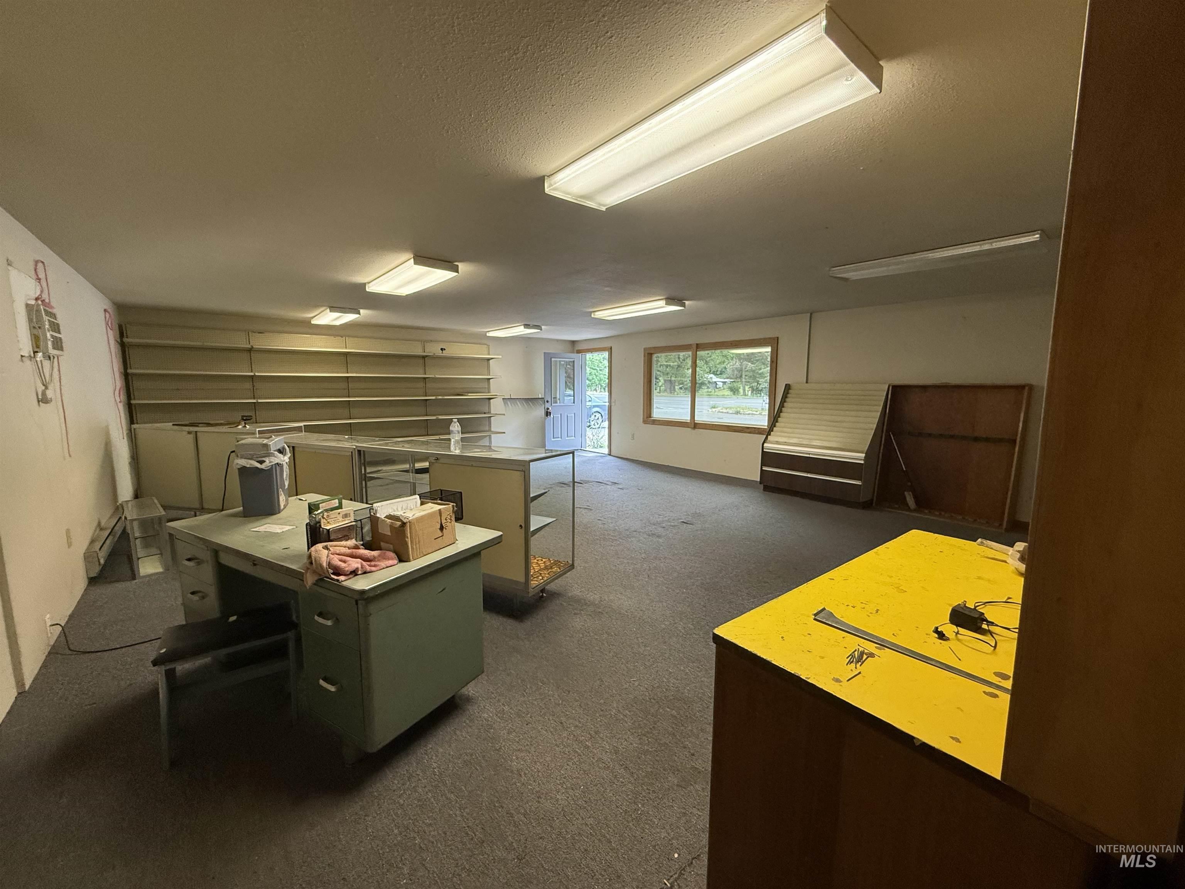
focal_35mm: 14
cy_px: 444
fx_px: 479
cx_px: 592
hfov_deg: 102.1
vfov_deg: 85.7
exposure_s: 1/120
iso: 320
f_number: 2.2
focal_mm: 2.22
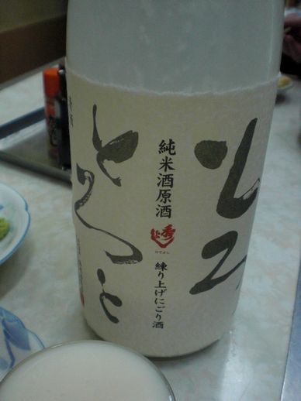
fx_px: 441
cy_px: 200
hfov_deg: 37.7
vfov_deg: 49.0
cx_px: 150
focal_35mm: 38
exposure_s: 1/100
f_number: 3.1
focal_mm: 6.3
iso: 400
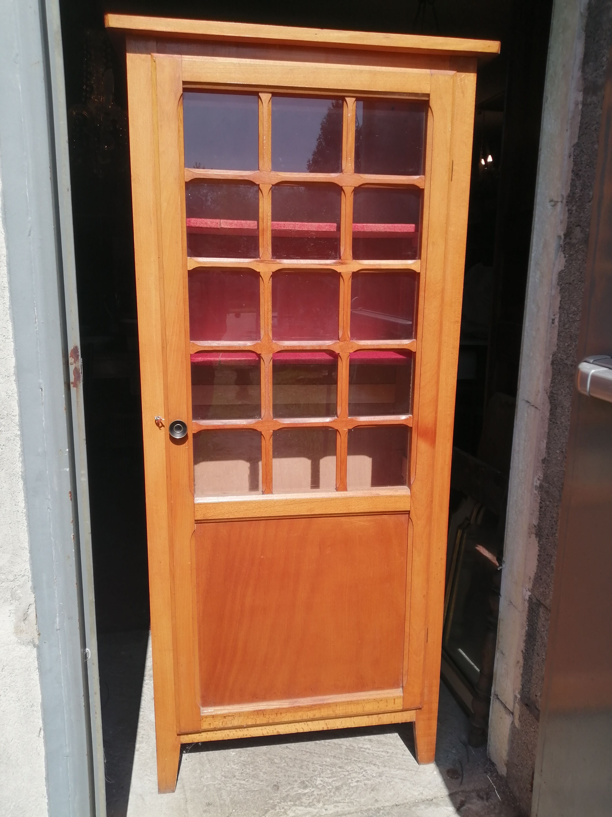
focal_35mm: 26
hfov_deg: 53.1
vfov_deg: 67.3
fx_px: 613
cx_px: 306
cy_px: 408
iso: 50
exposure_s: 1/1114
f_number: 1.8
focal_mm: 3.62
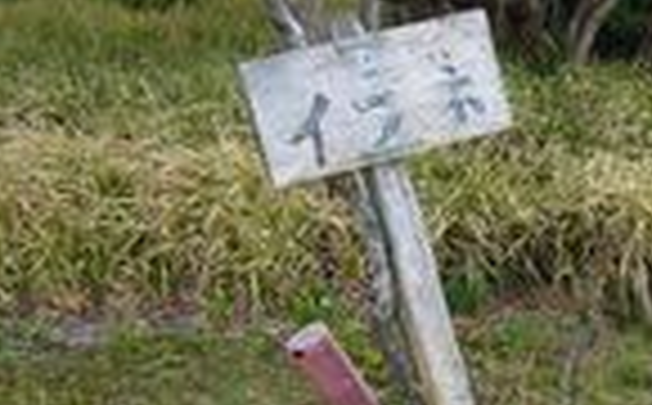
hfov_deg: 25.0
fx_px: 1454
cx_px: 486
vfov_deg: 15.6
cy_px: 378
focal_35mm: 82
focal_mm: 4.6
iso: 80
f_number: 2.8
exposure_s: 1/250
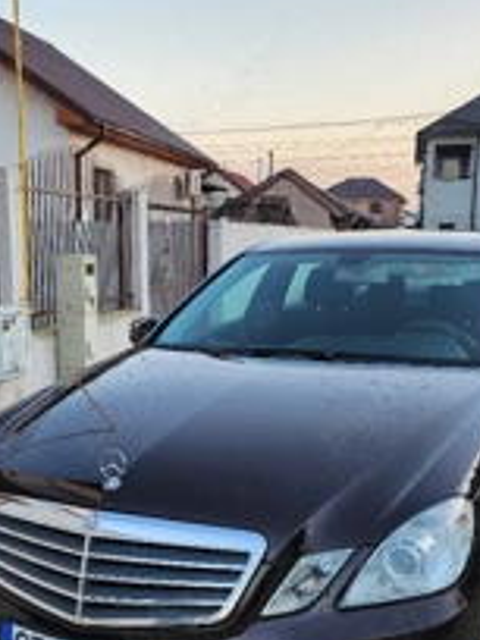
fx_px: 869
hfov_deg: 30.9
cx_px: 238
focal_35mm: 47
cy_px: 411
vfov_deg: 40.1
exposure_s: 1/182
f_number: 1.8
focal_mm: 5
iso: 80
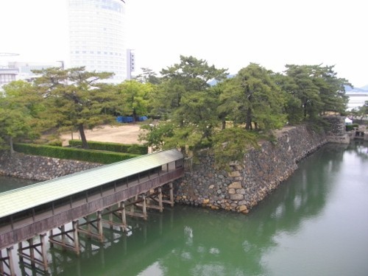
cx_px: 184
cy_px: 138
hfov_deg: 56.8
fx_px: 340
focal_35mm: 32
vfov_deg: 44.2
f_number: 2.9
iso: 100
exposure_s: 1/400
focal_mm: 5.7
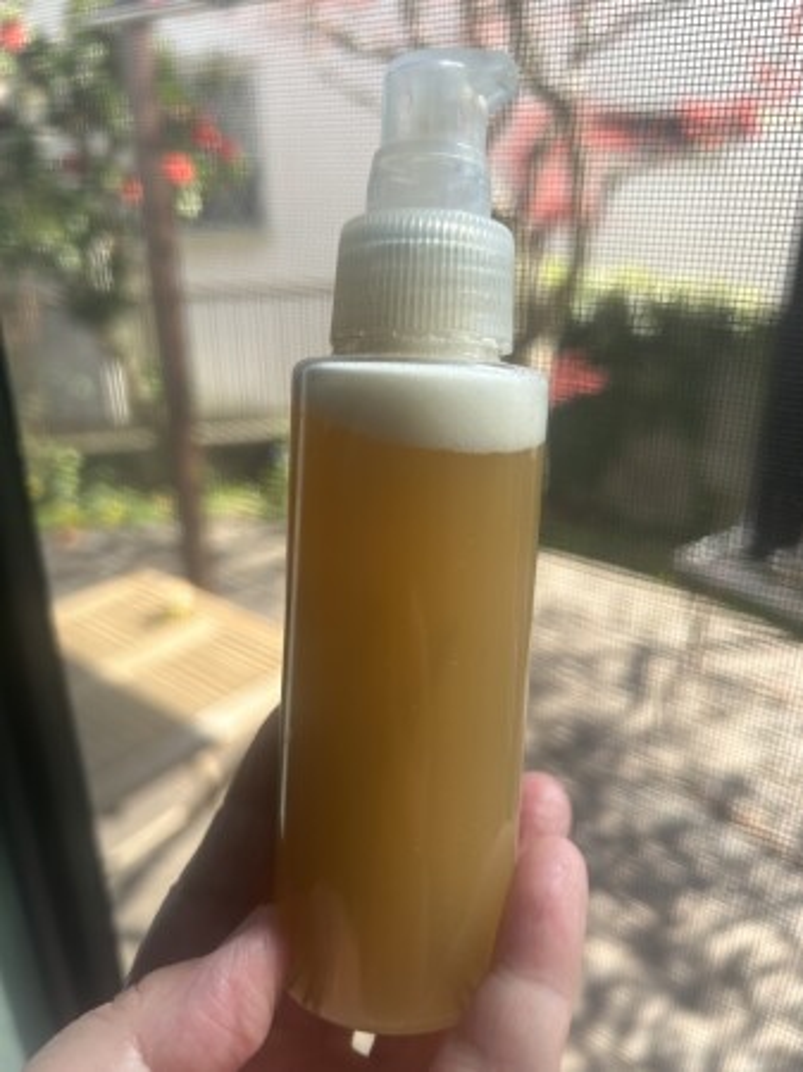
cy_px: 536
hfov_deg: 53.0
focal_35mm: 26
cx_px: 402
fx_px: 805
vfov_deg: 67.3
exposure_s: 1/521
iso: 50
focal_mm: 5.7
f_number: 1.5
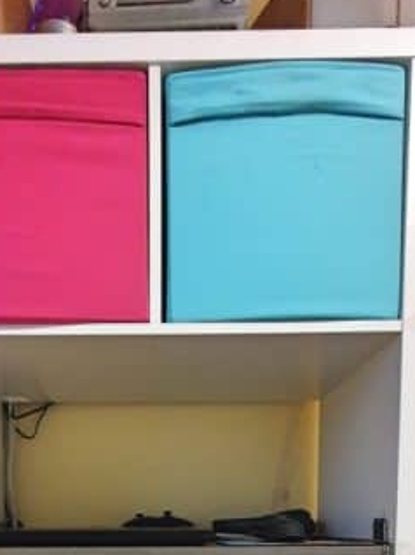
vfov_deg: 48.9
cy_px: 558
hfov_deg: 46.3
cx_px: 152
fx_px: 480
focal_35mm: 30
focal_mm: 1.8
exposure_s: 1/33
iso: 640
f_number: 2.2
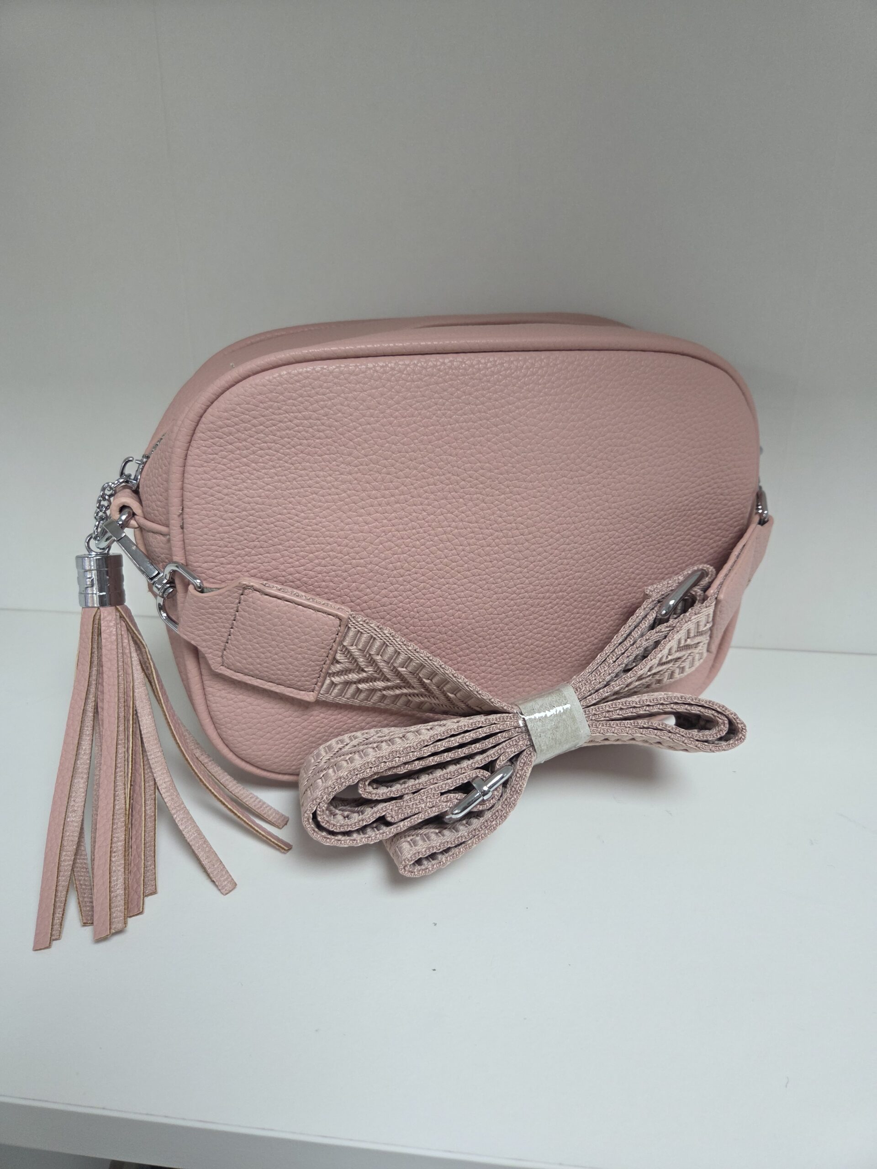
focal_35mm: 23
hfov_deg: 58.9
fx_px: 777
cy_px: 584
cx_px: 438
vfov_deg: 73.9
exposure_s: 1/100
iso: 160
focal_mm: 5.4
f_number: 1.8
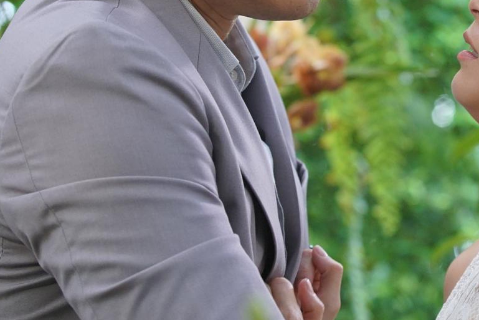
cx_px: 398
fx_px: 2422
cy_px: 61
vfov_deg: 7.5
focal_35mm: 182
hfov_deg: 11.2
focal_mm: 70
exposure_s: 1/160
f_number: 4
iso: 2000
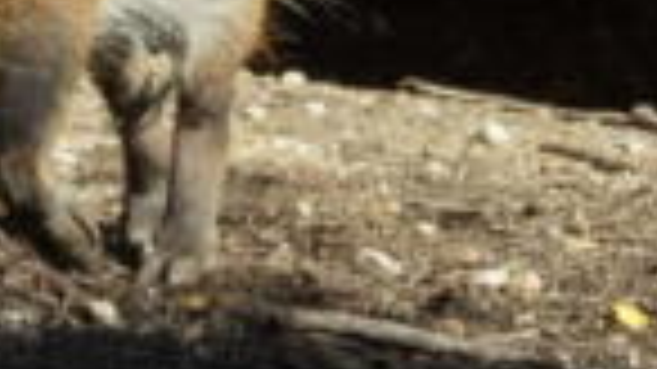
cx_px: 9
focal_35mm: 644
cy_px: -115
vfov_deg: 1.9
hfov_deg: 3.4
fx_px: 11215
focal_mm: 120
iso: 6400
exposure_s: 1/640
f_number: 20
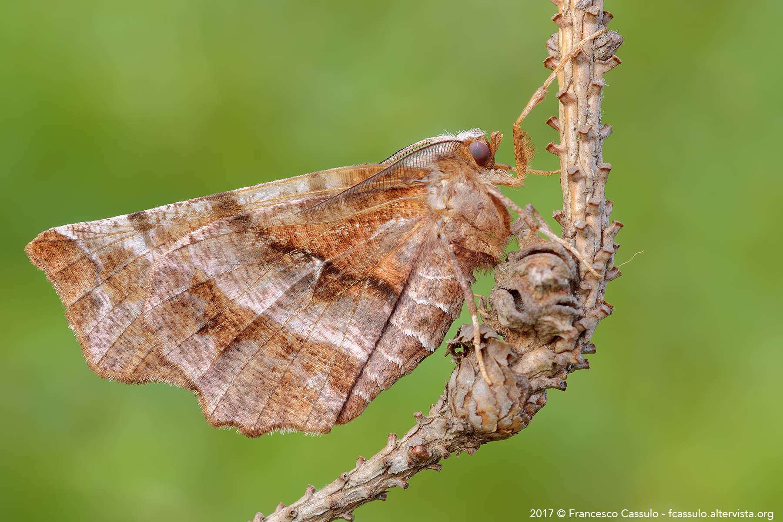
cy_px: 261
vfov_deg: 15.2
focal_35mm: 90
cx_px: 392
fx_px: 1957
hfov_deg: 22.6
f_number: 13
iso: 100
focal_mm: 60
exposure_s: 1/5
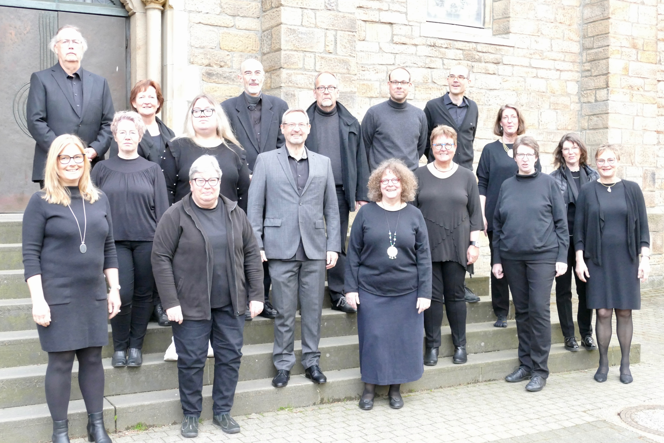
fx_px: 848
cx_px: 332
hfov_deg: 42.7
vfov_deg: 29.2
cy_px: 222
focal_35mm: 46
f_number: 3.2
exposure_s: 1/15
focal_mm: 16.74
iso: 1600
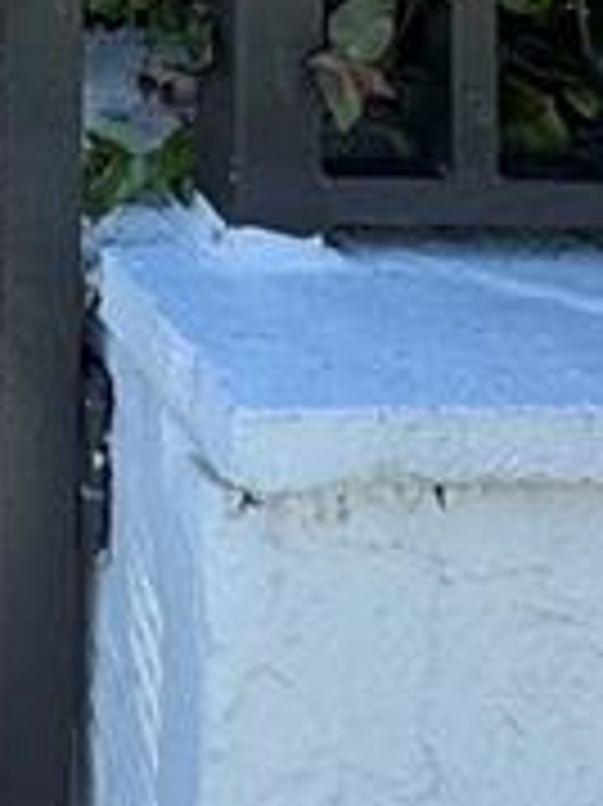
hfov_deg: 12.9
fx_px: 2186
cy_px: -856
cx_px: -734
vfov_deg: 15.9
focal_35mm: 94
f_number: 2.2
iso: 50
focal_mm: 2.22
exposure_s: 1/831
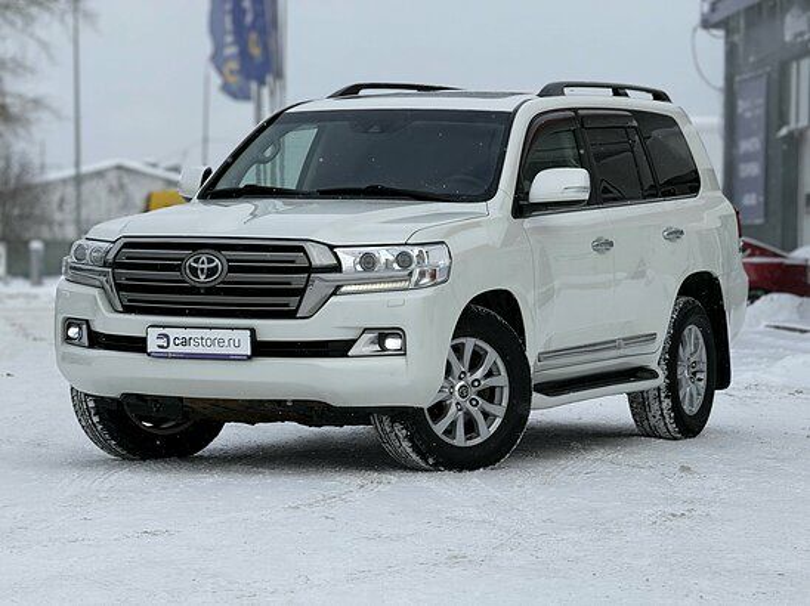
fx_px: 2805
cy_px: 303
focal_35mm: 120
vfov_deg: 12.3
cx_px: 405
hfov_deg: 16.4
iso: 64
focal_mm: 15.66
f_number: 2.8
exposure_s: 1/1248
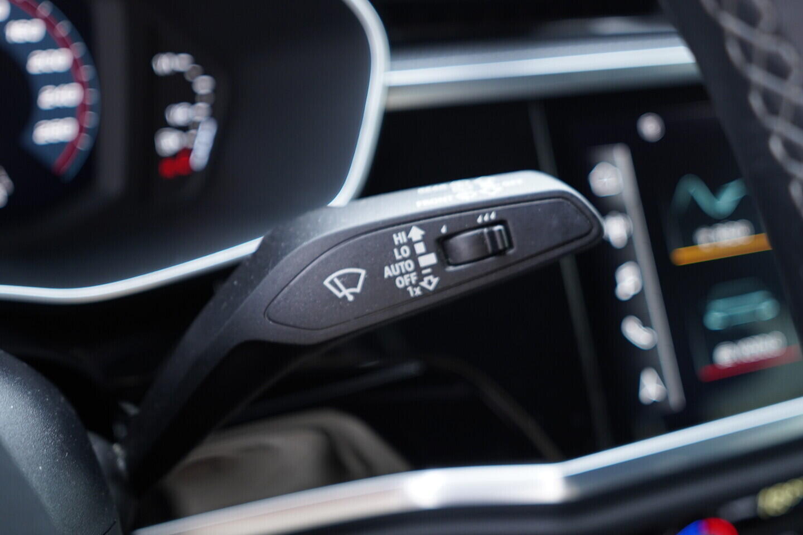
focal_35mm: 36
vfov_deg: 36.9
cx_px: 402
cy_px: 268
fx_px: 803
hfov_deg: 53.1
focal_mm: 24
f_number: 2.8
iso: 400
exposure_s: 1/40
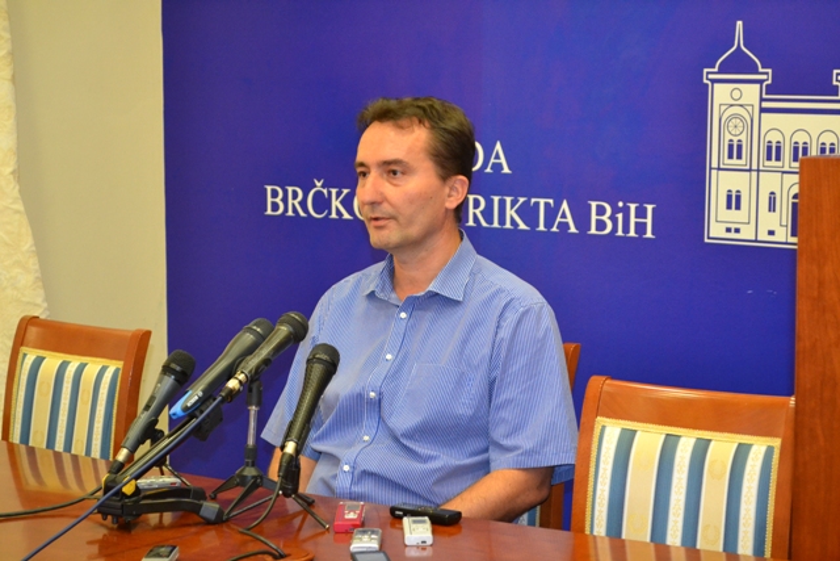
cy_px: 280
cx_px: 420
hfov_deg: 24.6
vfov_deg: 16.6
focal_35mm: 82
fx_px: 1925
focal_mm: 55
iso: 2200
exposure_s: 1/60
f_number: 5.6
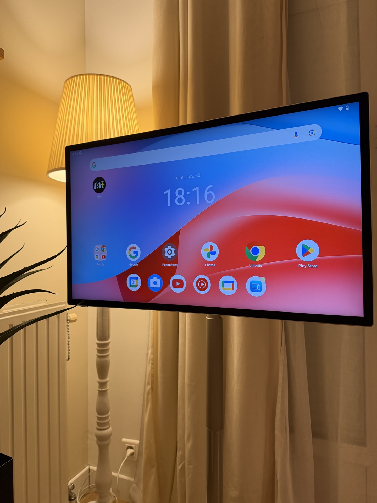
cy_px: 245
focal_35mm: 25
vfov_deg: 69.4
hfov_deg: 54.9
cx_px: 182
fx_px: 363
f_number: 1.78
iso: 200
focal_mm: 6.76
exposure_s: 1/50
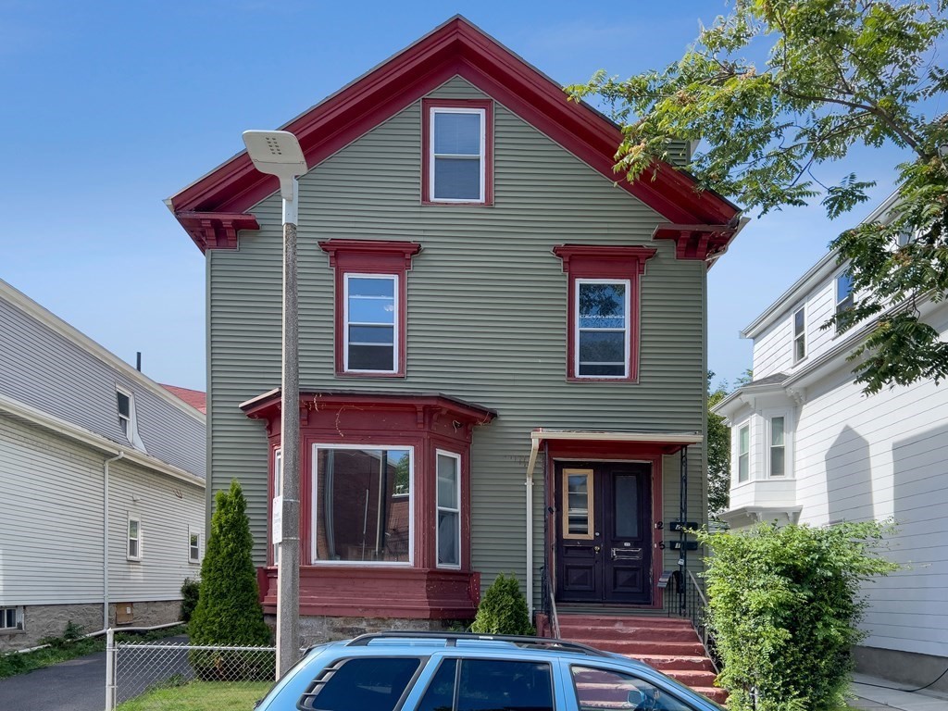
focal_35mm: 26
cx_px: 474
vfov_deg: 53.1
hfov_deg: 67.3
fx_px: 712
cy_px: 356
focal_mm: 5.7
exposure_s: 1/1600
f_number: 1.5
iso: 50
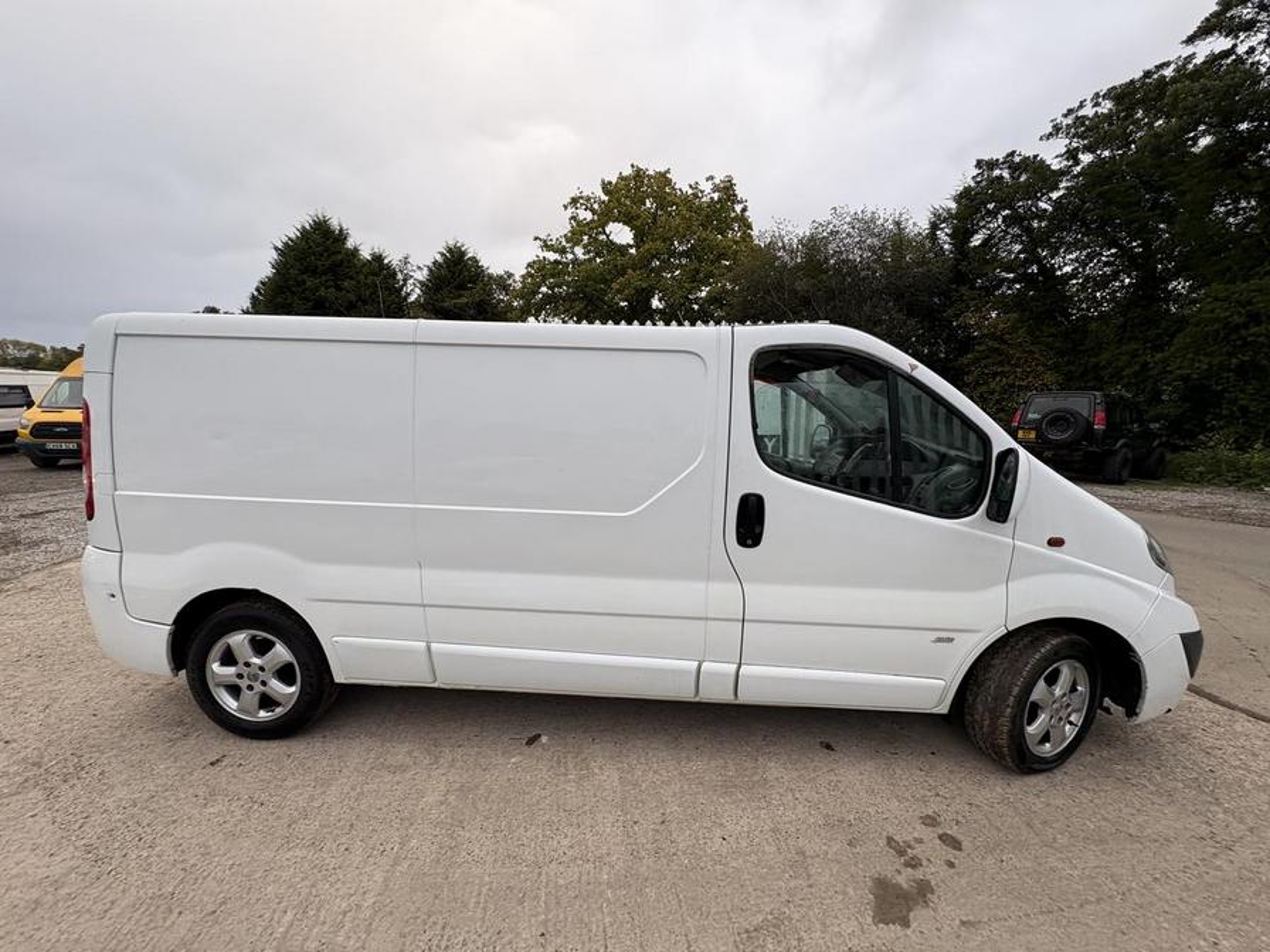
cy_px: 476
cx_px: 635
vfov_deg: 85.7
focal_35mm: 14
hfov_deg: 102.1
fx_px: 514
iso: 40
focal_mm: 2.22
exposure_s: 1/166
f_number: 2.2
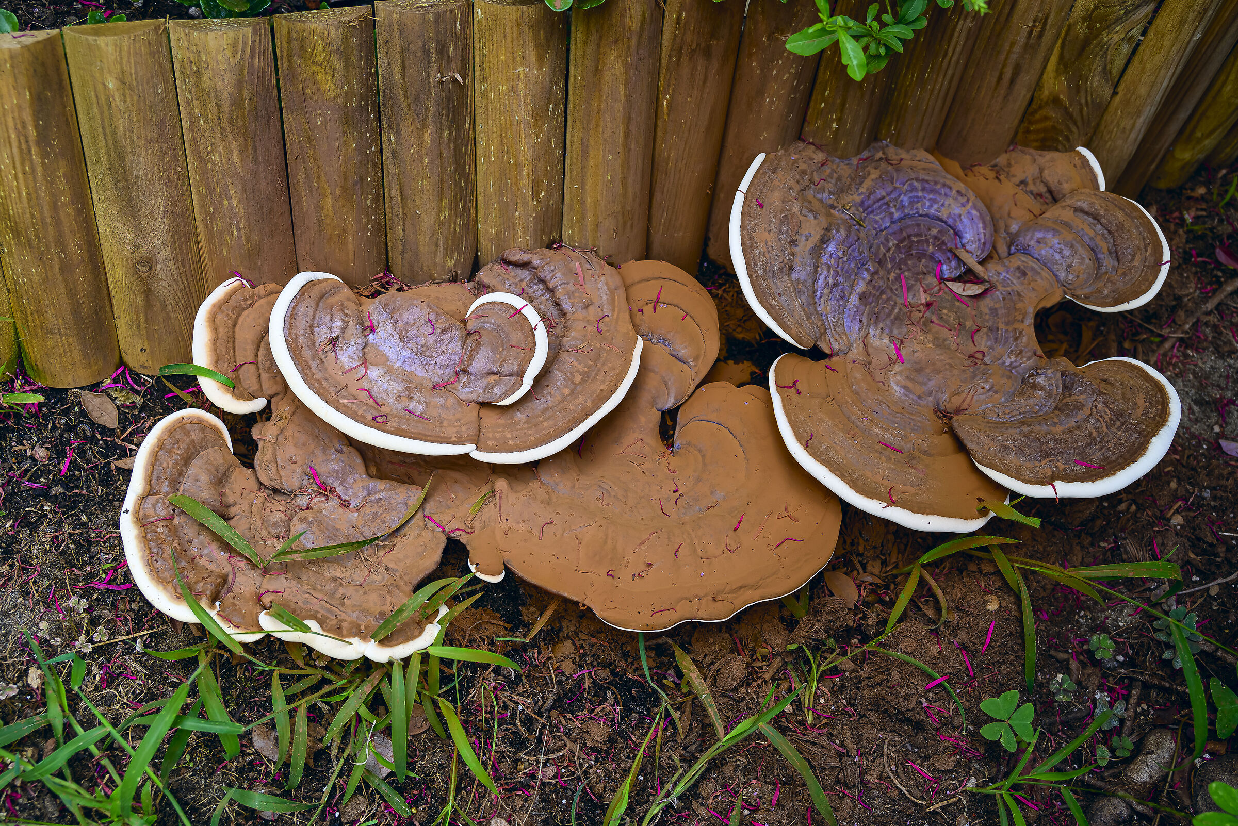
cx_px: 619
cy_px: 413
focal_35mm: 47
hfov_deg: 41.9
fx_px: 1617
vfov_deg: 28.7
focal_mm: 47
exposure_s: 1/60
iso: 100
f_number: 6.3
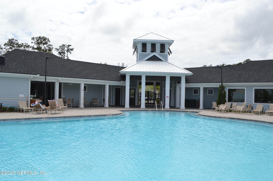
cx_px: 136
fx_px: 205
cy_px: 90
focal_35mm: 27
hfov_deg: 67.4
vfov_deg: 47.8
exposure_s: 1/320
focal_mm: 18
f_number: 9
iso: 100
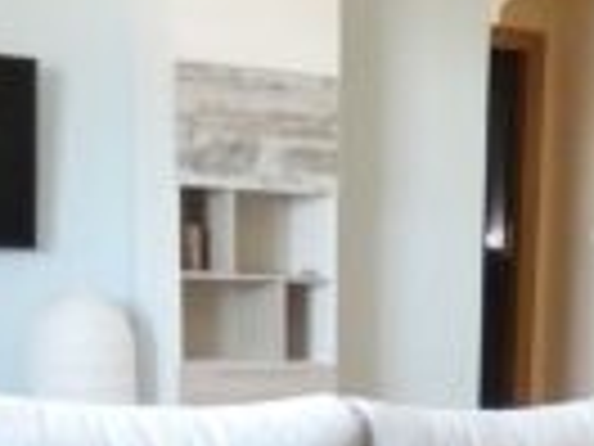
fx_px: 1664
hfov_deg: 19.0
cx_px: 731
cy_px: 664
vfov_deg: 14.3
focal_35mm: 97
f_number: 2.8
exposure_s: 1/60
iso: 640
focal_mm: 3.6
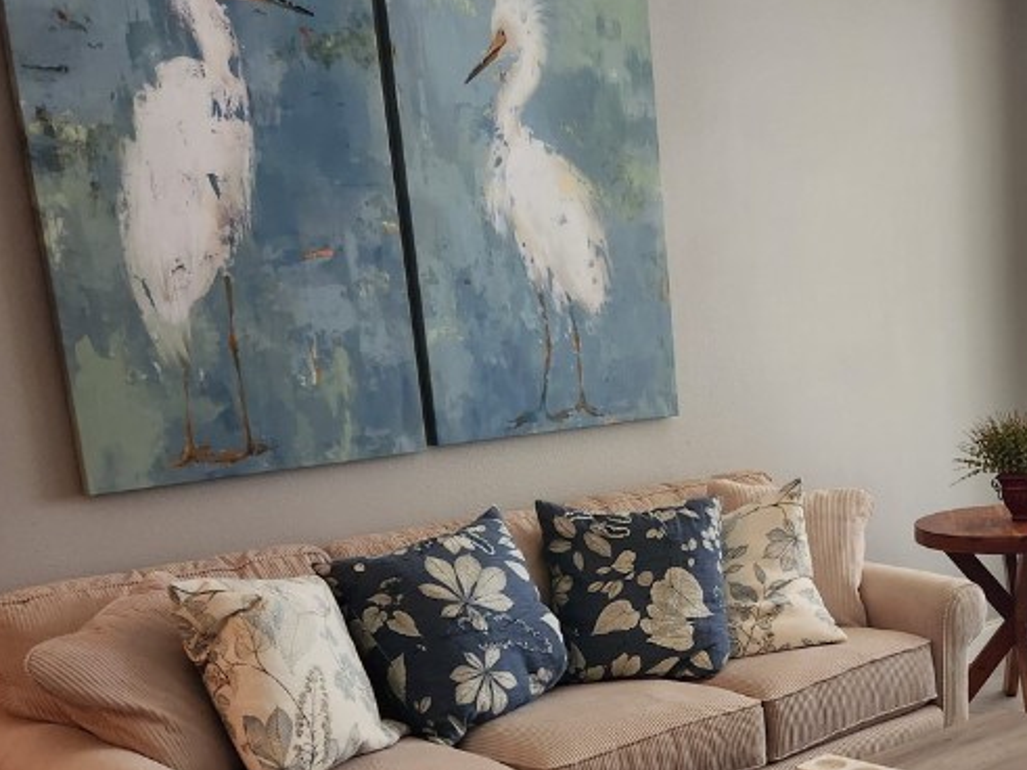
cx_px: 818
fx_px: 1424
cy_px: 569
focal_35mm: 48
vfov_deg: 29.8
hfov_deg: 38.2
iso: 200
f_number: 1.8
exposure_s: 1/180
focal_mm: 5.4
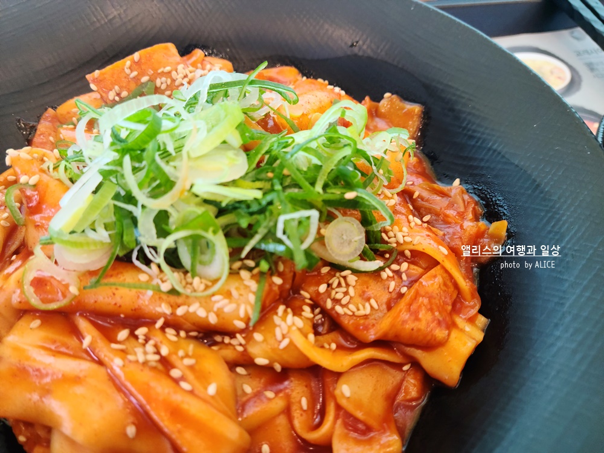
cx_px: 302
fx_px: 489
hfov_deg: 63.4
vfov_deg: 49.7
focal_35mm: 28
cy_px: 226
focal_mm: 5.9
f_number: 2
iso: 200
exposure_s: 1/59
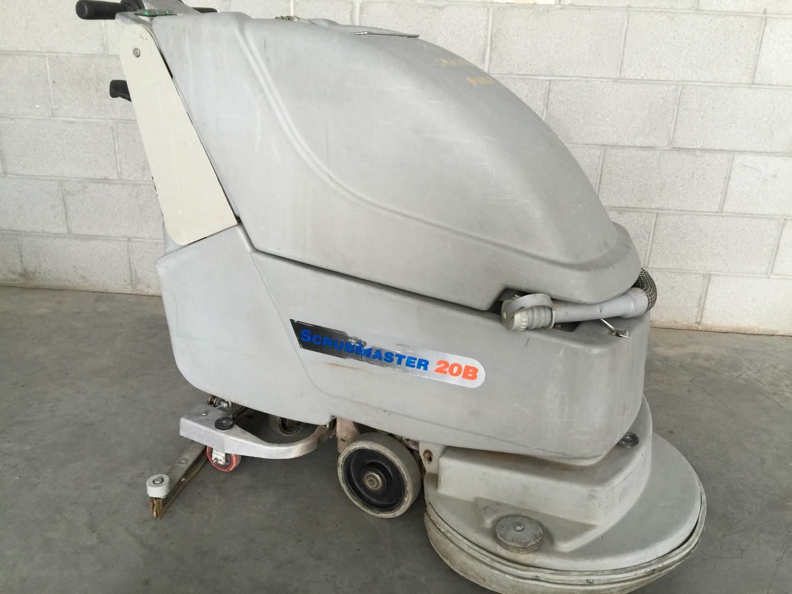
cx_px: 396
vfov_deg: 48.2
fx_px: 664
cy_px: 297
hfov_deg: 61.7
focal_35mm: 29
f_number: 2.2
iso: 50
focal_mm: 4.15
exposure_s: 1/30
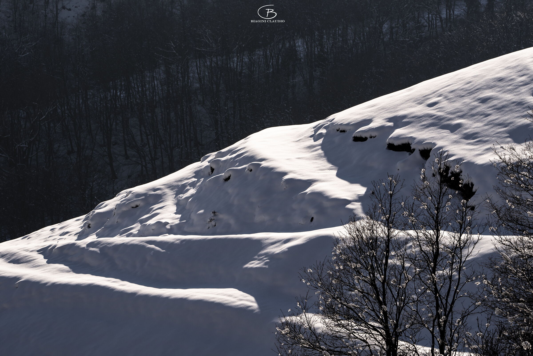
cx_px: 266
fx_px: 3554
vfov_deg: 5.7
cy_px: 178
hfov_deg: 8.6
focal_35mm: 240
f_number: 10
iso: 100
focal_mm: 240
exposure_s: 1/400
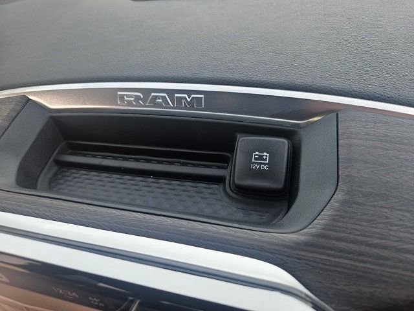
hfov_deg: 73.9
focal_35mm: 23
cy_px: 156
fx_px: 275
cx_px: 207
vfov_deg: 58.9
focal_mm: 5.4
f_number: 1.8
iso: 25
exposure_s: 1/120
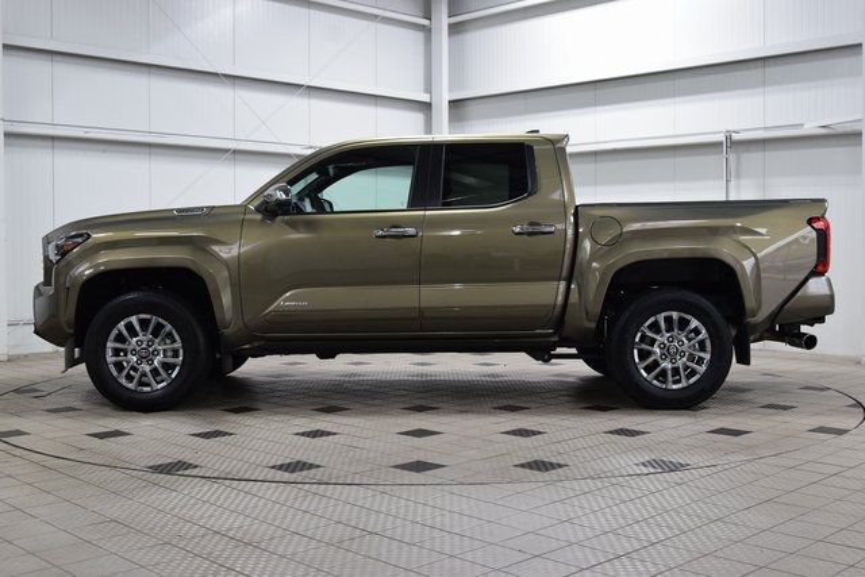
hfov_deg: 45.0
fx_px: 1045
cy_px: 288
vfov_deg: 30.9
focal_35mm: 44
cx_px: 432
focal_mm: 29
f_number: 6.3
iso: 1600
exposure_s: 1/60
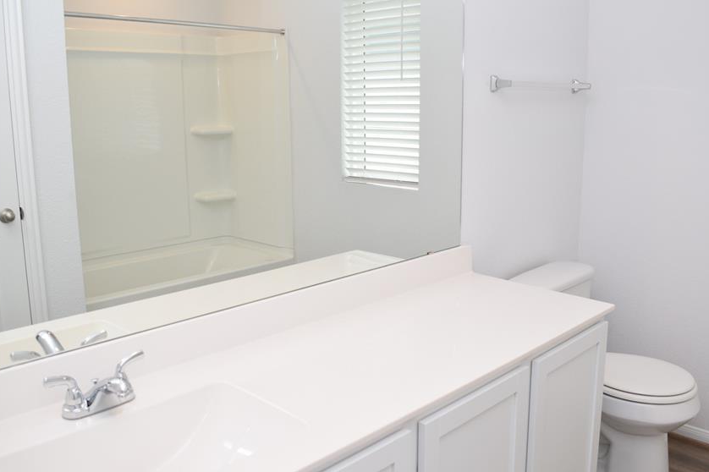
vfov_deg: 39.9
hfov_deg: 57.2
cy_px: 220
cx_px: 366
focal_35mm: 33
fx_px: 650
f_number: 5.6
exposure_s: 1/125
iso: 400
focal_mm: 18
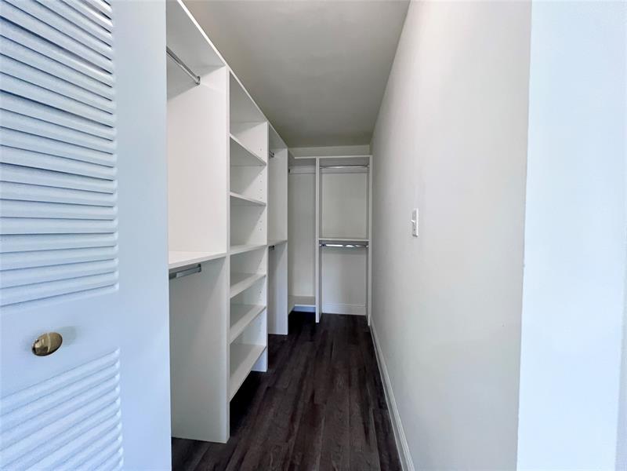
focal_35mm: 13
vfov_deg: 89.9
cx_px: 314
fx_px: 235
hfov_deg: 106.2
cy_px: 236
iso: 320
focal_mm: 1.57
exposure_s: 1/60
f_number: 1.8
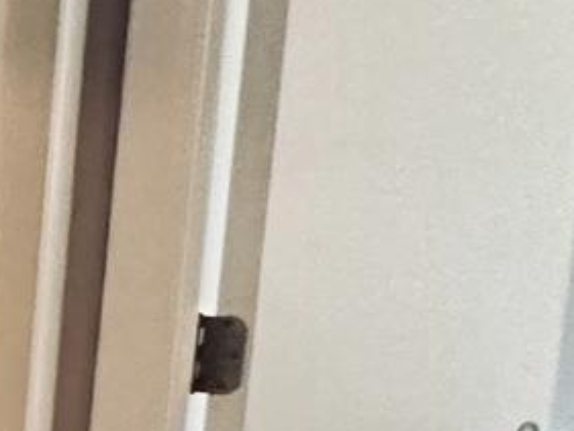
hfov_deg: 9.2
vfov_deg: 14.4
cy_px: 394
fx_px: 1692
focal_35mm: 102
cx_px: -1499
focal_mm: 2.22
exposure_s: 1/60
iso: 1000
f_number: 2.2
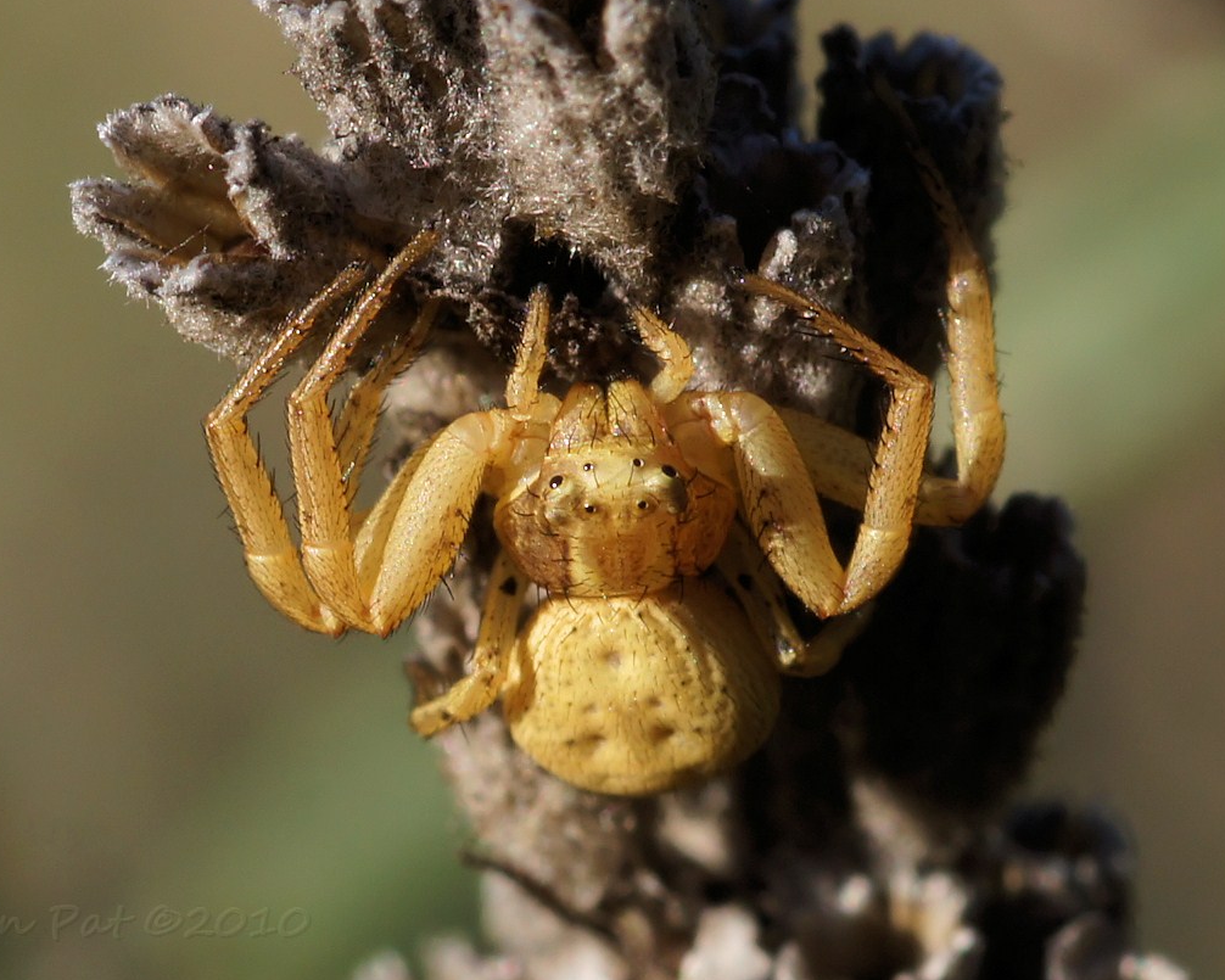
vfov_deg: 8.4
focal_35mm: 184
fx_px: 6656
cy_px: 479
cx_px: 609
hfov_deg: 10.5
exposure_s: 1/160
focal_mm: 105
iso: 200
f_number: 11
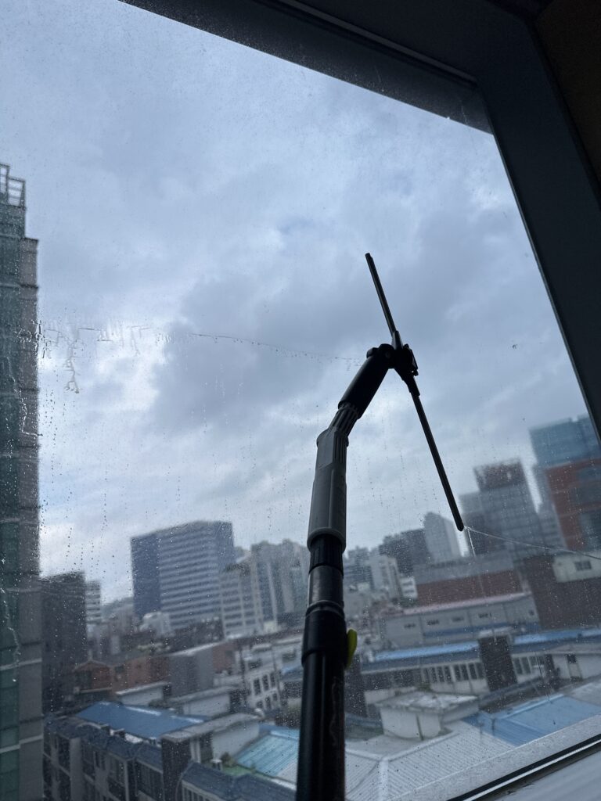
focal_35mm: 24
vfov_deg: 71.6
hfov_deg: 56.8
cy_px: 400
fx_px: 556
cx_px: 300
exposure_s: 1/2110
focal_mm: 6.86
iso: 80
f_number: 1.78
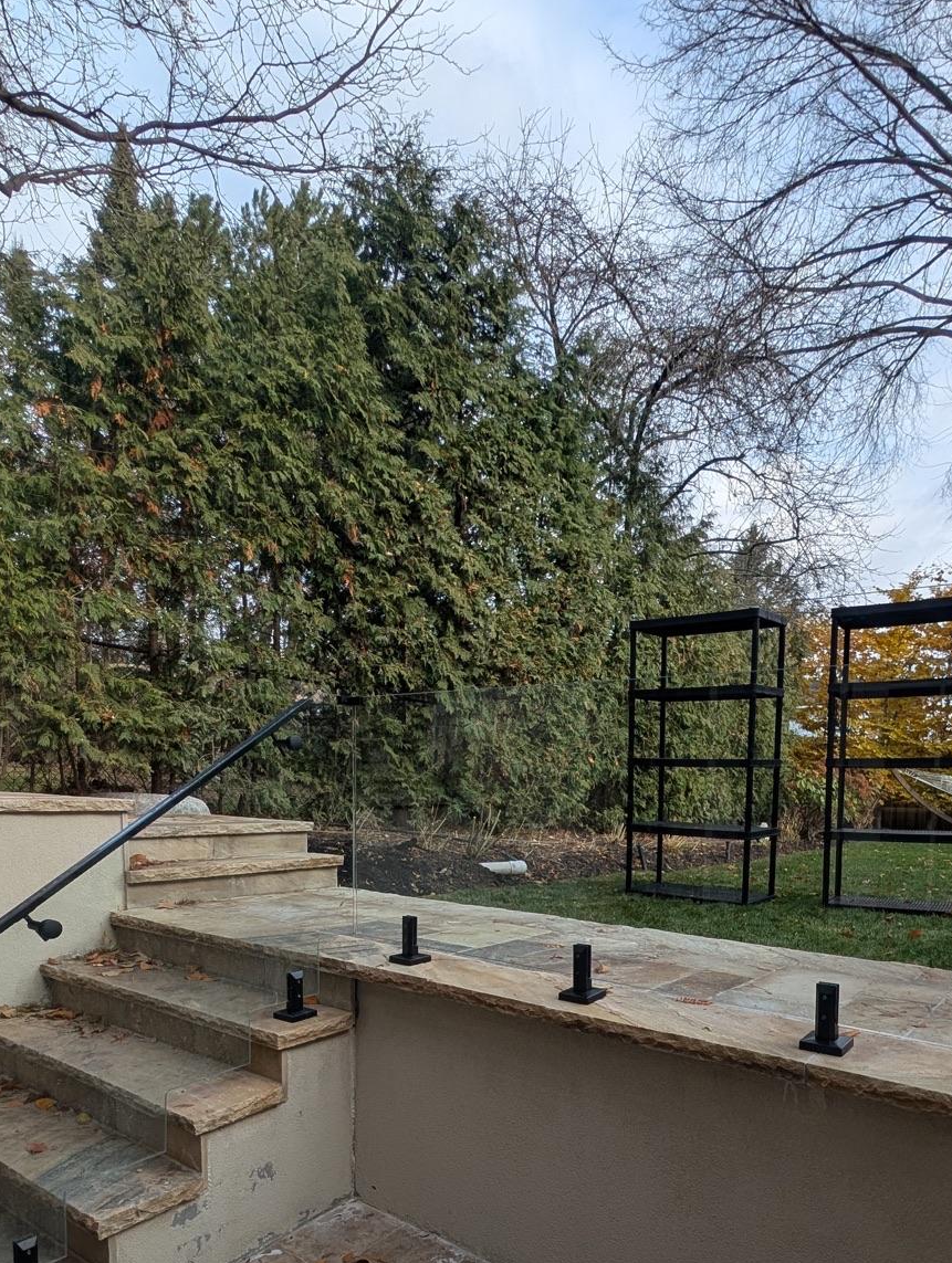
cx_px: 580
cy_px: 869
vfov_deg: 75.7
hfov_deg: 62.9
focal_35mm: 21
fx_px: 768
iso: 43
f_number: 1.95
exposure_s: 1/829
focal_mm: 2.23
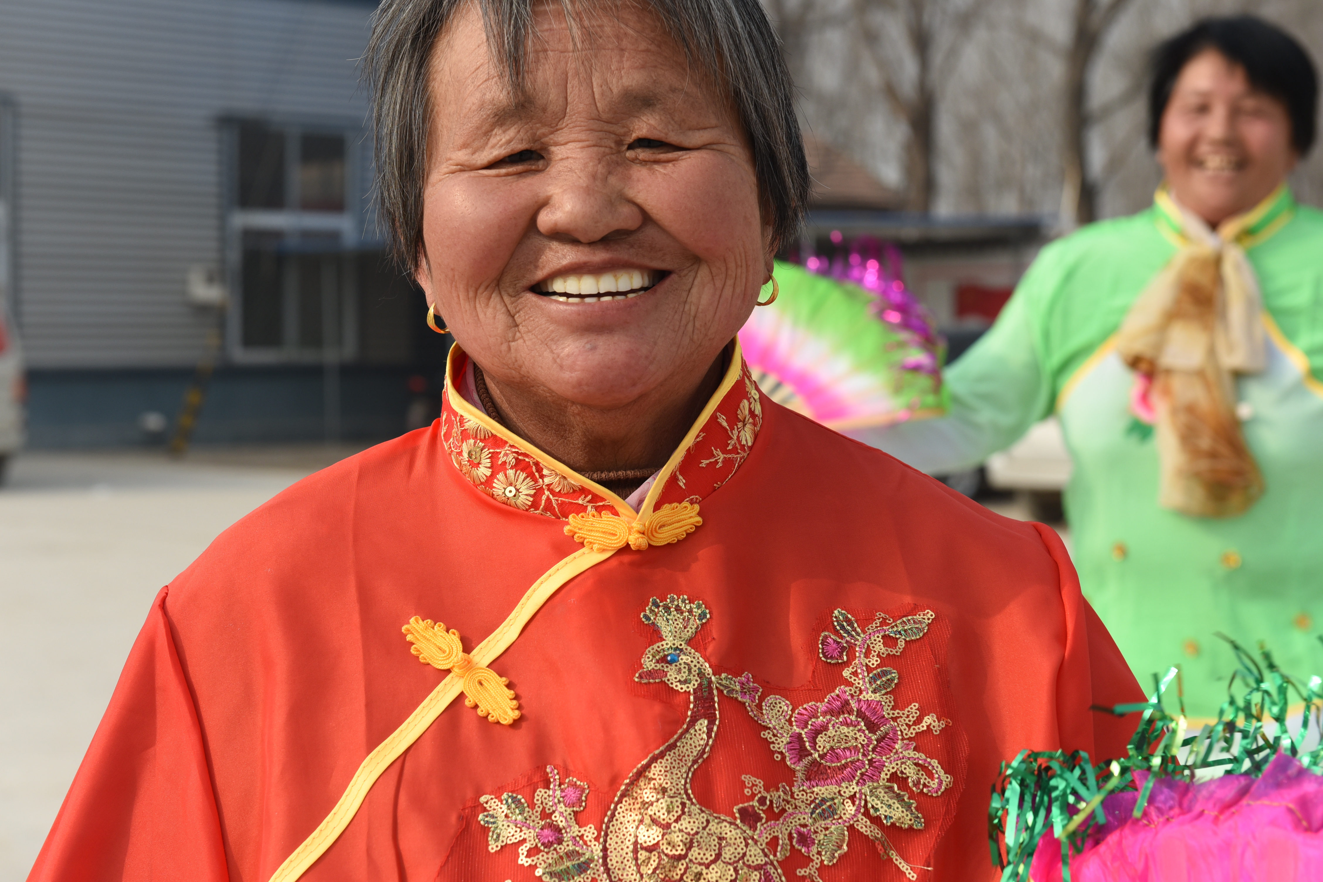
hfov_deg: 28.8
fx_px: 2572
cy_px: 441
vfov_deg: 19.5
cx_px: 662
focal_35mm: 70
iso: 500
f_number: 8
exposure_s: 1/1000
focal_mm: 70
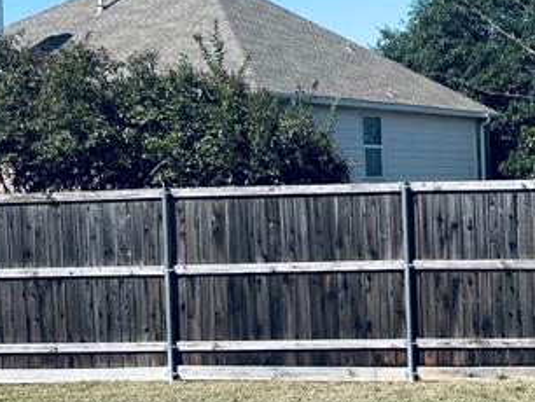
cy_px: 217
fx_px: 1346
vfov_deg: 17.0
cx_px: 649
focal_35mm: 87
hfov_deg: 20.9
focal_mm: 4.2
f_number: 1.6
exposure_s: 1/3040
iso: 32
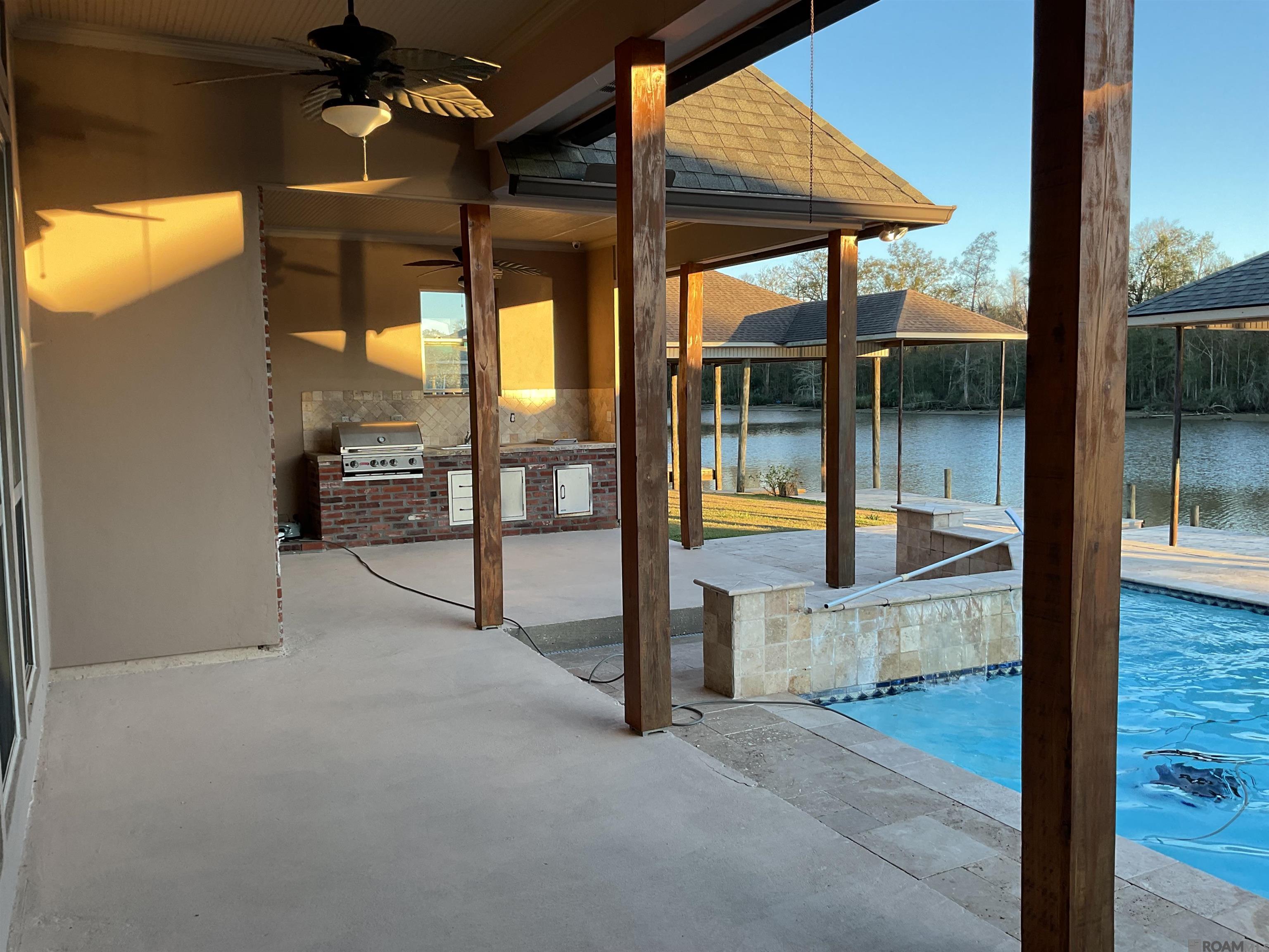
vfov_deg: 48.2
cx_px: 634
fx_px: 1063
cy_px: 476
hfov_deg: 61.7
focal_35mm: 29
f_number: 1.8
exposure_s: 1/120
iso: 20
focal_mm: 3
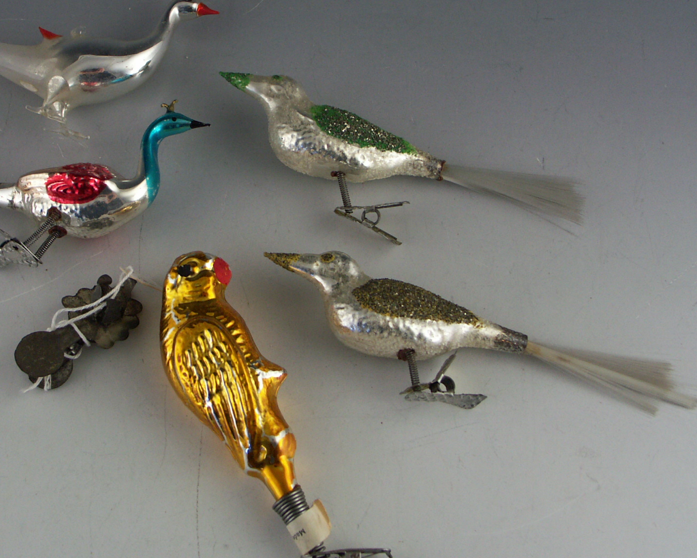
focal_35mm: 59
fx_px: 1217
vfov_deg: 25.7
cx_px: 254
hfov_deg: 31.8
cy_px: 219
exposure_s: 1/100
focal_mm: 10.56
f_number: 4
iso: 100
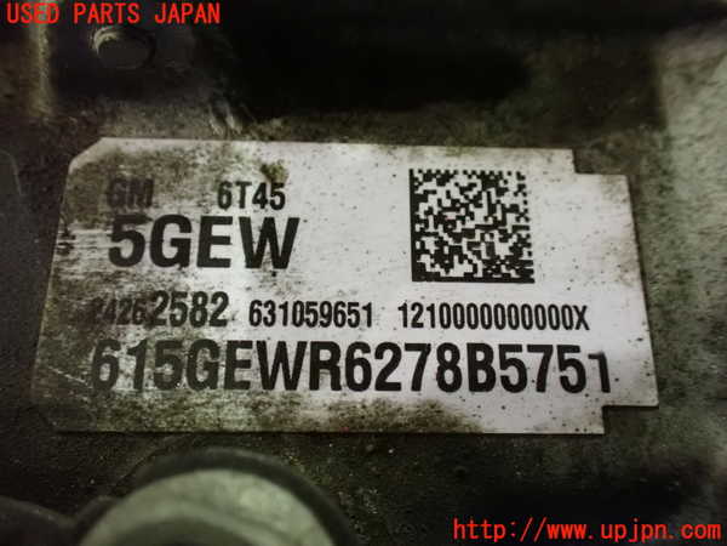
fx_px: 630
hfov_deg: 60.0
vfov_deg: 46.8
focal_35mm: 30
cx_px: 364
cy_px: 273
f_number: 2.3
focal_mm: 5.4
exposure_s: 1/30
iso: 1600
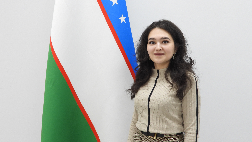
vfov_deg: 30.4
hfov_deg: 51.6
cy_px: 68
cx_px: 128
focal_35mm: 39
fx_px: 261
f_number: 3.2
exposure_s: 1/30
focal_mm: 6.3
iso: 160
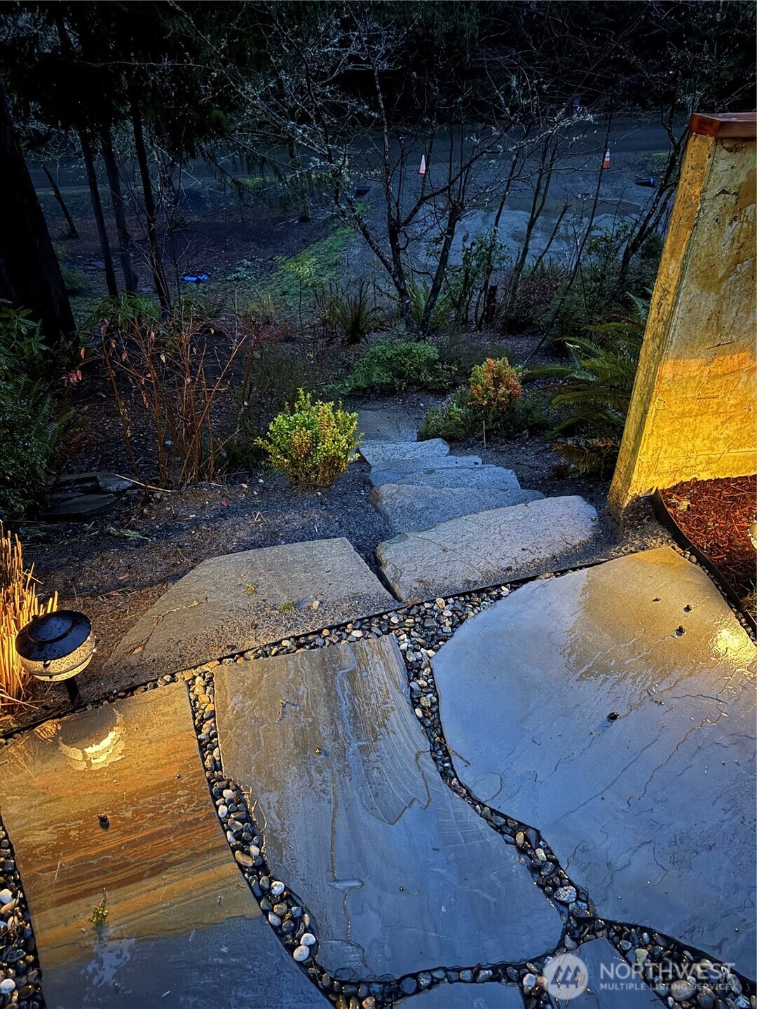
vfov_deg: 71.6
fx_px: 700
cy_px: 504
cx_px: 378
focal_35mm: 24
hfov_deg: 56.8
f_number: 1.78
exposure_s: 1/9
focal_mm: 6.76
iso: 2000
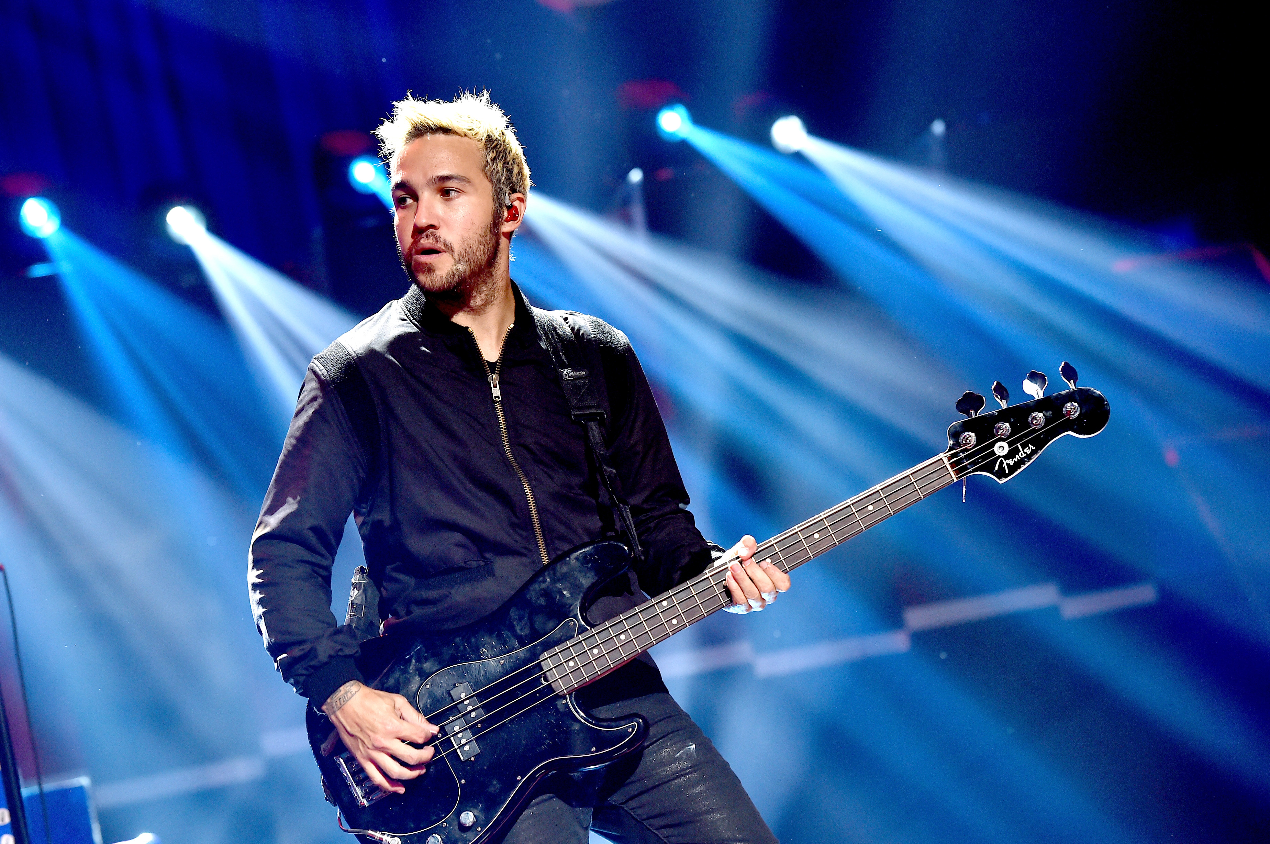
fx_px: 4299
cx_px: 635
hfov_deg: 16.8
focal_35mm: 122
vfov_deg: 11.2
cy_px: 422
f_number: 5
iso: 2000
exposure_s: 1/320
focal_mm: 122
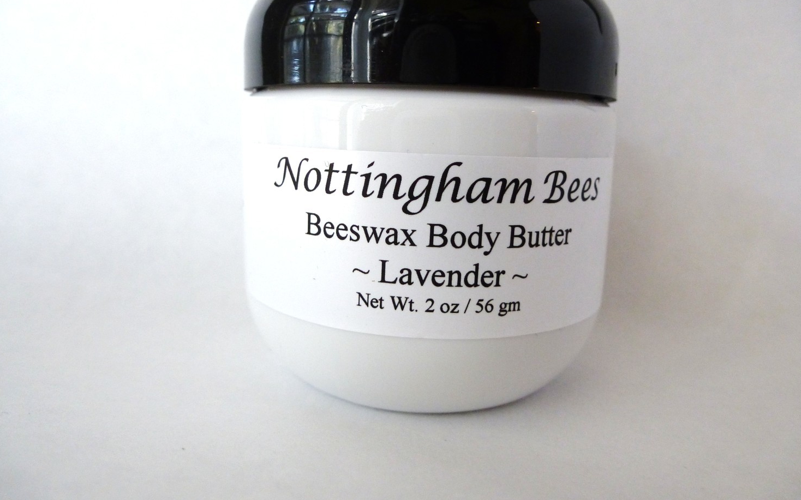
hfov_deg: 70.4
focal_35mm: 26
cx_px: 399
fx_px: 567
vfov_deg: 47.5
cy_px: 223
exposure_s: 1/50
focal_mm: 4.3
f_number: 3.3
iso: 400
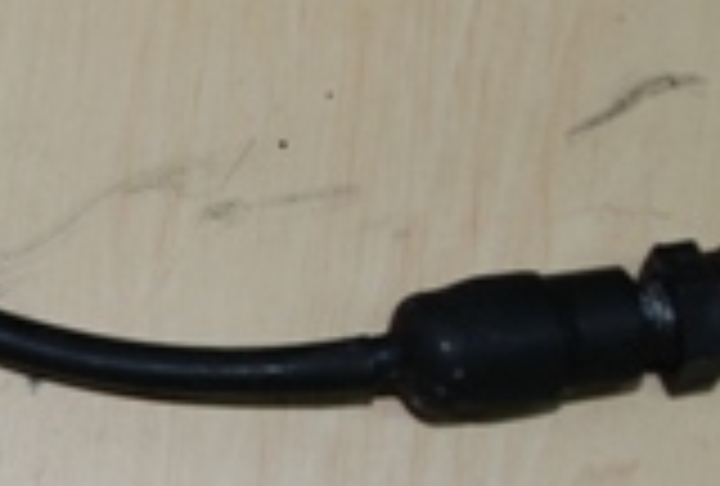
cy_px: 322
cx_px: -117
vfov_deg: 8.0
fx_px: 3491
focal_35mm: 174
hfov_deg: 11.6
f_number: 4.2
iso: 200
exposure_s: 1/60
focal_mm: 31
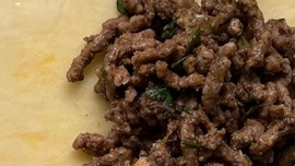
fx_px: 986
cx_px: 9
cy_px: 72
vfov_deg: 9.6
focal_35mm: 126
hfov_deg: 16.7
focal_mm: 5.7
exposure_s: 1/401
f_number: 1.5
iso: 50
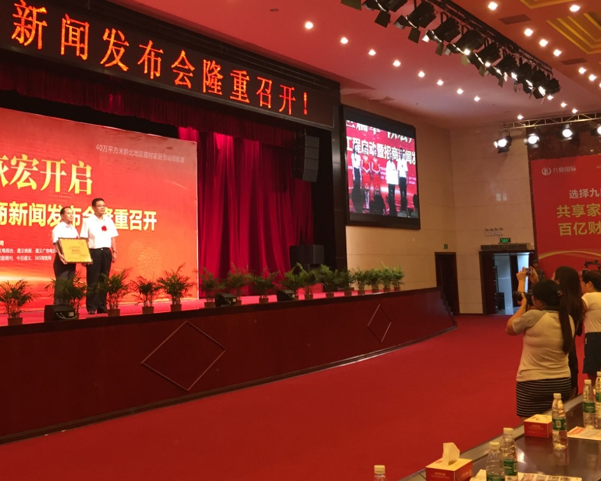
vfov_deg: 31.2
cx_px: 261
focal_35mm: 48
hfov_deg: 38.7
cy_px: 154
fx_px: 854
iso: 100
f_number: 2.2
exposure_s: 1/33
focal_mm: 4.15
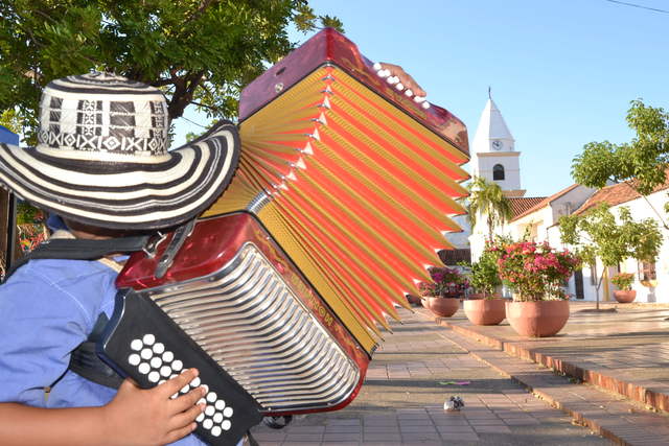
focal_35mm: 38
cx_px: 334
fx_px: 697
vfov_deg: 35.5
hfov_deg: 51.3
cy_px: 223
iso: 400
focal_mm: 25
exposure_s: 1/200
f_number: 10
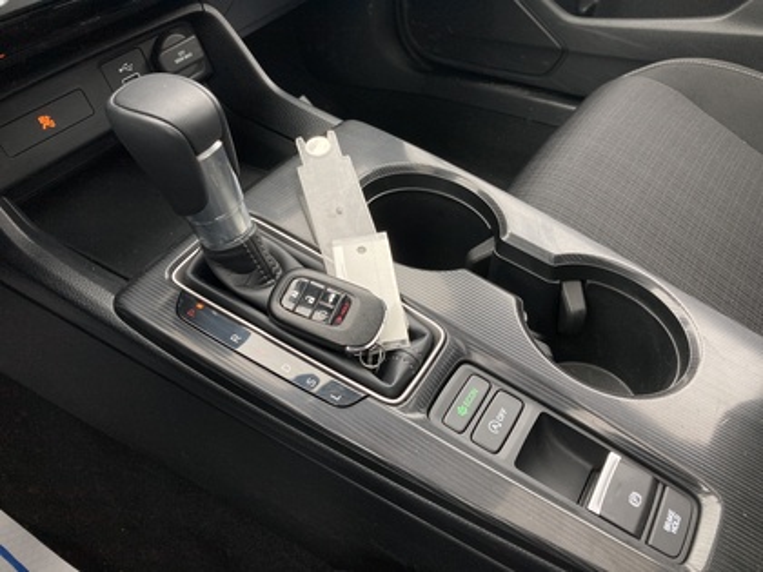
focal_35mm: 28
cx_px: 382
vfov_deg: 49.7
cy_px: 286
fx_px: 617
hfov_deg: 63.4
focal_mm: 3.99
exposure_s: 1/121
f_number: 1.8
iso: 50
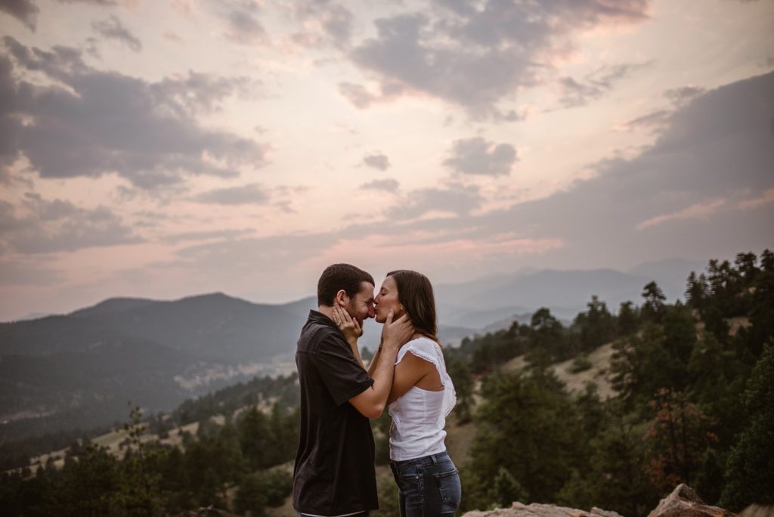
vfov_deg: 37.9
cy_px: 258
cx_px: 387
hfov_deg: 54.4
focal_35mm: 35
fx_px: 753
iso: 200
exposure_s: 1/1000
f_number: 1.8
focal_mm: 35
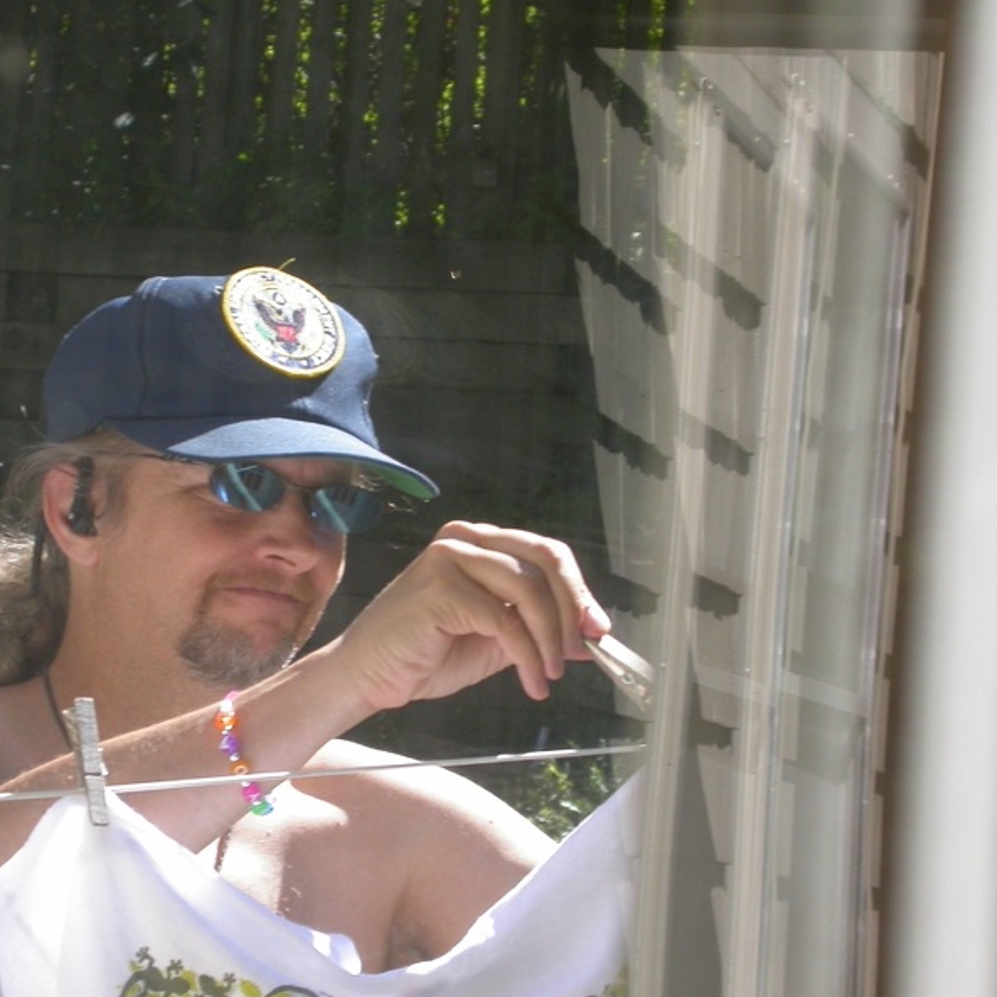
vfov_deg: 11.7
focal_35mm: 149
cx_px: 352
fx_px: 4855
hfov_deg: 11.7
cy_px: 498
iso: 100
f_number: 5.1
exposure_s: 1/166
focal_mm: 26.2
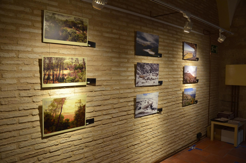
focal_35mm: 27
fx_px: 184
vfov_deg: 47.7
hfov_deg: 67.5
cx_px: 123
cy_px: 82
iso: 640
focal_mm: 18
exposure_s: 1/125
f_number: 6.3
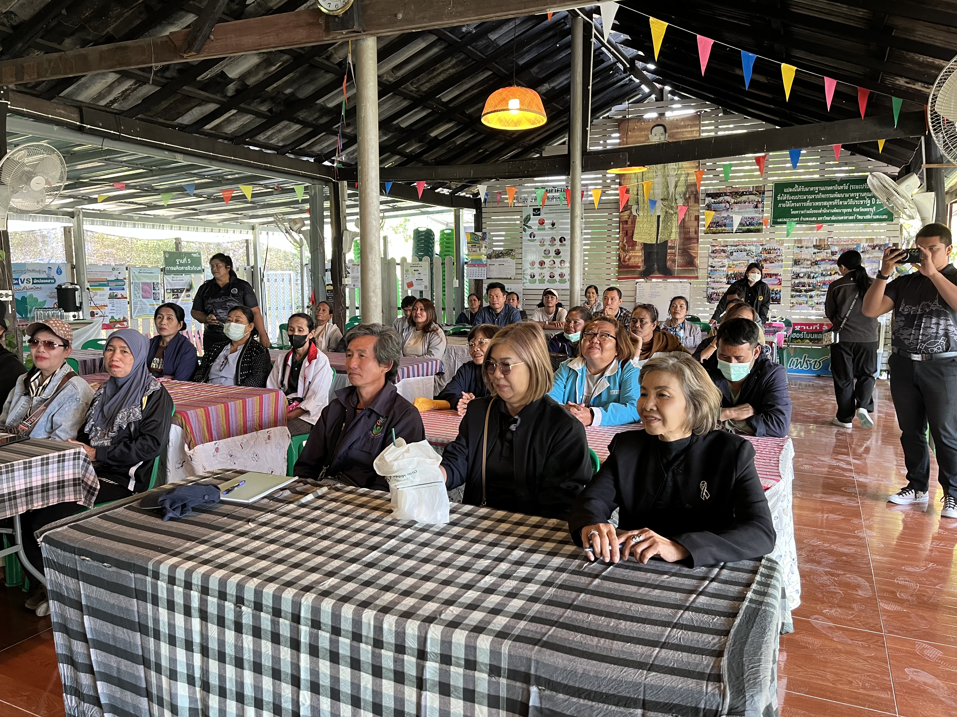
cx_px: 478
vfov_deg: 53.1
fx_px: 719
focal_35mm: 26
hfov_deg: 67.3
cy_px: 358
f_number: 1.6
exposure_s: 1/60
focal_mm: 5.1
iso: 160
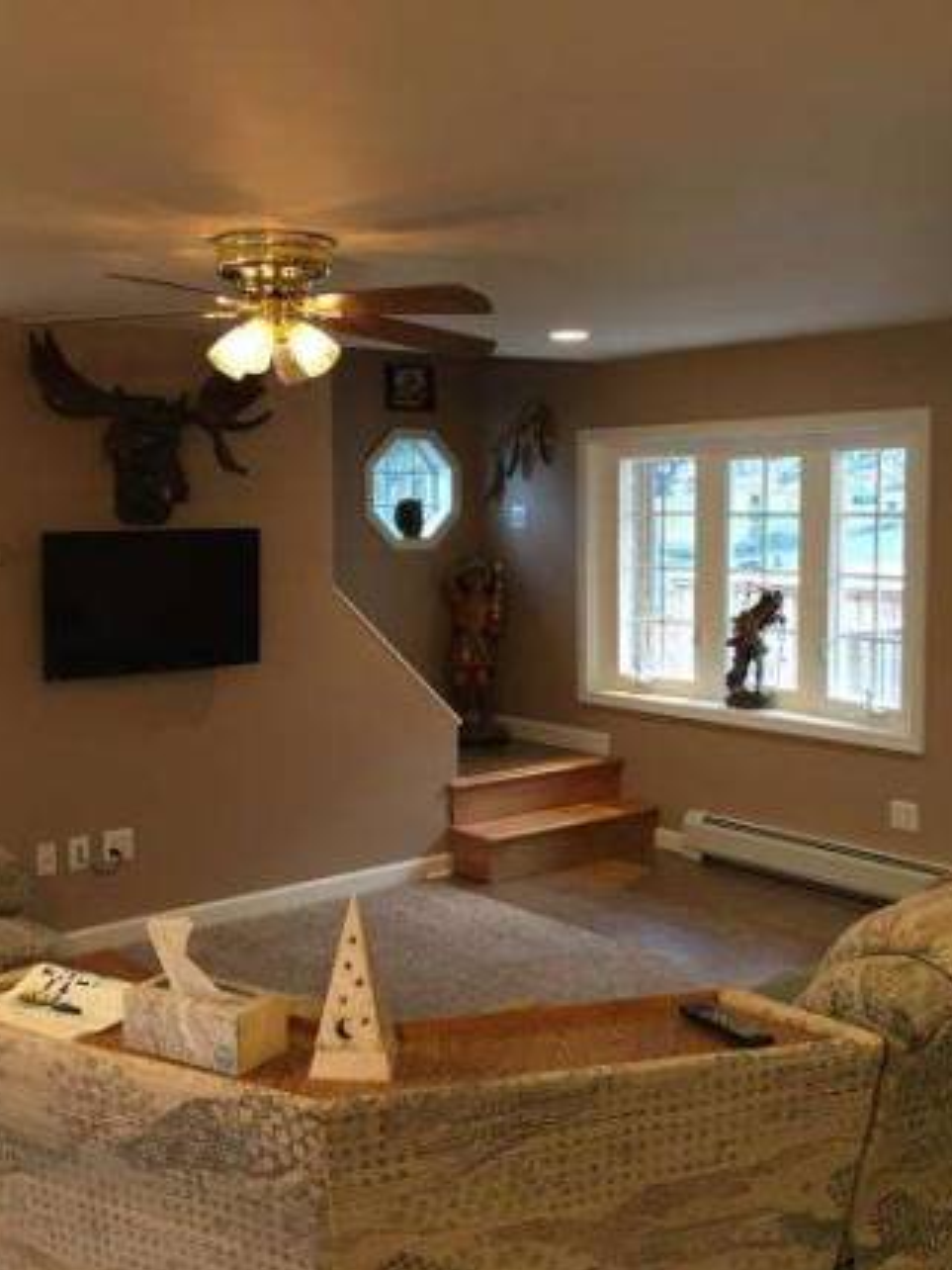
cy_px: 638
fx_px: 1430
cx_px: 403
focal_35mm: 39
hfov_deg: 36.7
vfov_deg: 47.9
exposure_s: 1/15
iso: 64
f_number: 2.2
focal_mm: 4.15
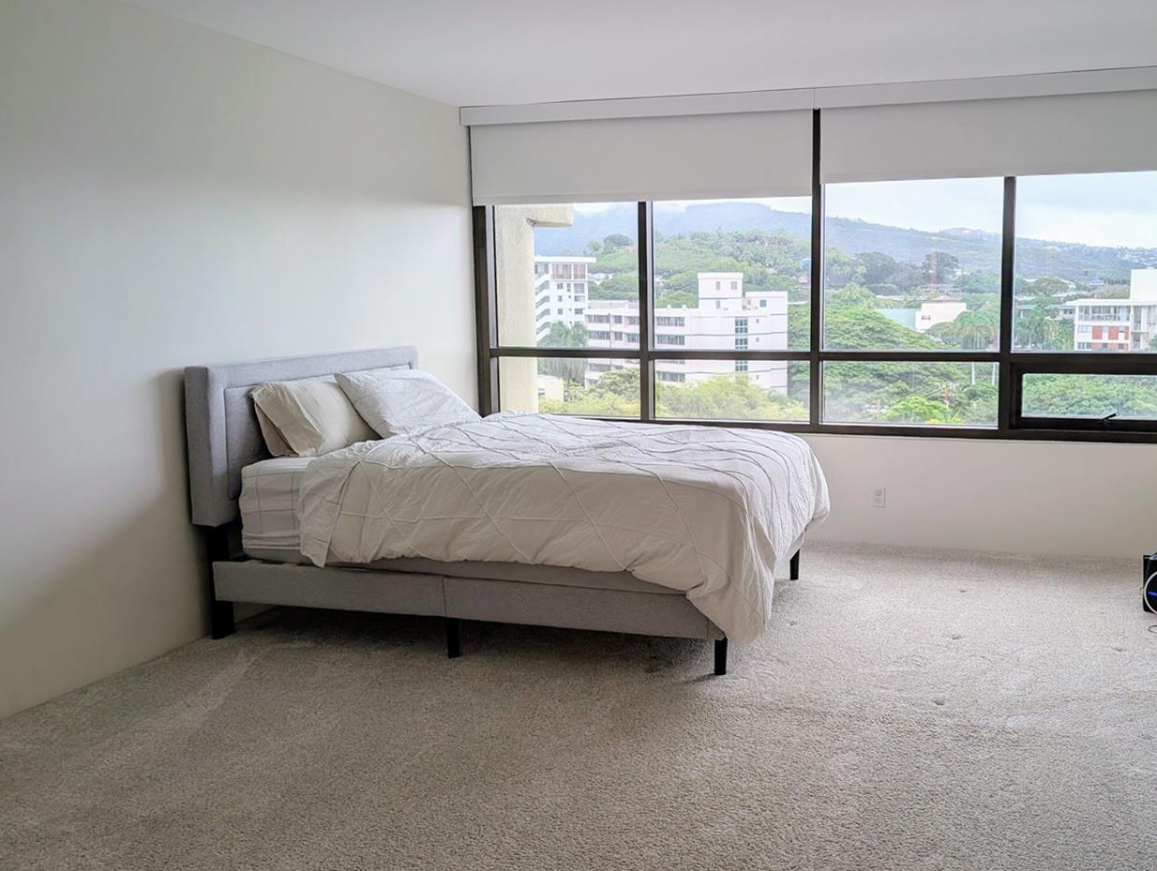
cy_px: 413
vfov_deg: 45.5
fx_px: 1038
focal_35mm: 31
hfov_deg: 57.8
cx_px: 701
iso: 34
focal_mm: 6.9
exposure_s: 1/120
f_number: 1.68
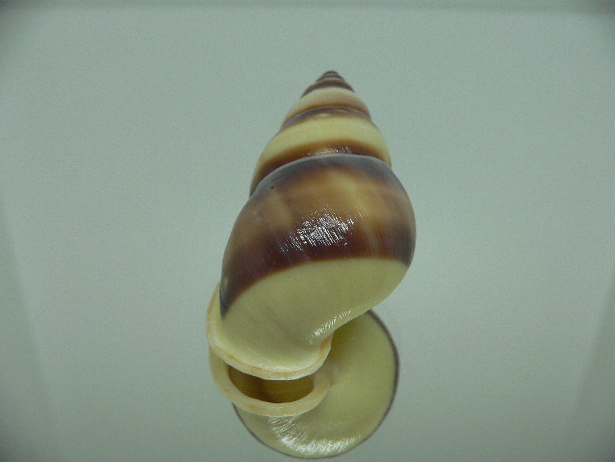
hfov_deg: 52.6
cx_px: 308
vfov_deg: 40.7
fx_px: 622
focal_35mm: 35
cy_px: 231
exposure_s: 1/60
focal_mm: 4.6
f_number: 2.8
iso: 100
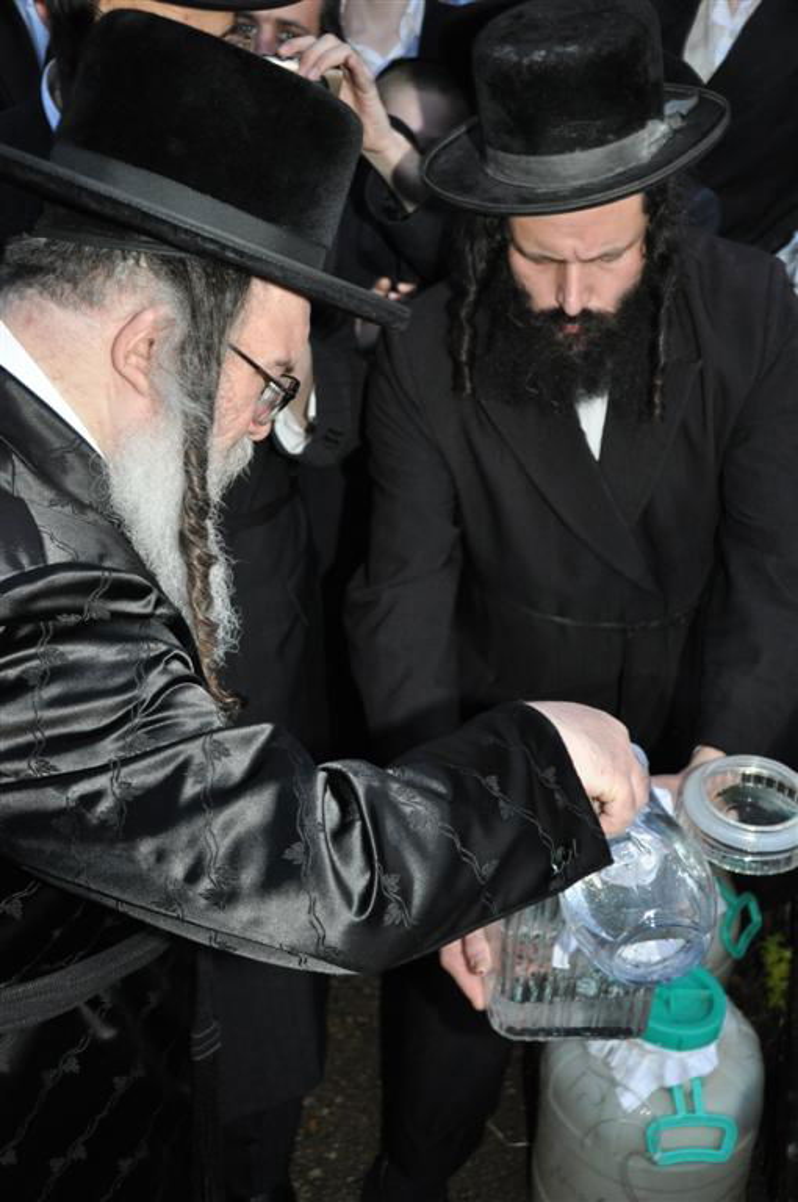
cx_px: 399
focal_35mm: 46
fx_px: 1550
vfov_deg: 42.4
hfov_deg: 28.9
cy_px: 601
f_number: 4
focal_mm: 31
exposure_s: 1/60
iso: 800
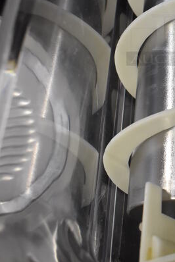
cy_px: 31
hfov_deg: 20.7
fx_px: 451
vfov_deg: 31.0
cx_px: 200
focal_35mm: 62
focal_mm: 18
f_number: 3.5
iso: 2200
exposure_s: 1/125
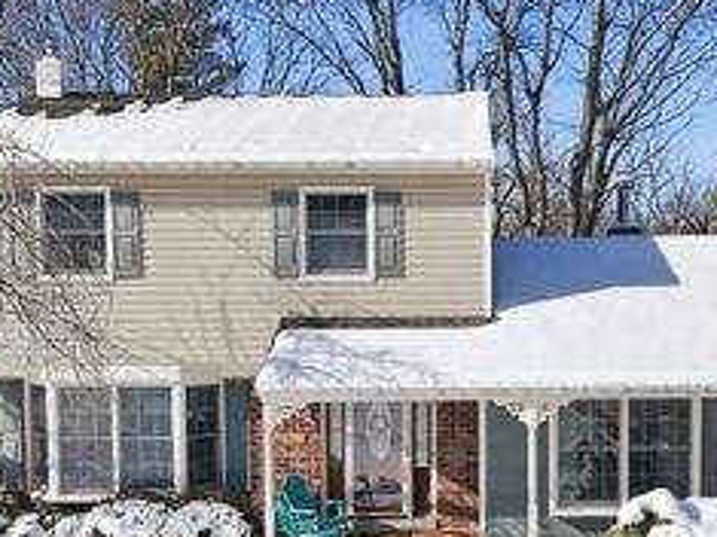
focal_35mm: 51
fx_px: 1056
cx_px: 479
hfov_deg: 37.1
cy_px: 386
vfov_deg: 28.2
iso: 100
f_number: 3.2
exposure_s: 1/120
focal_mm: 12.3
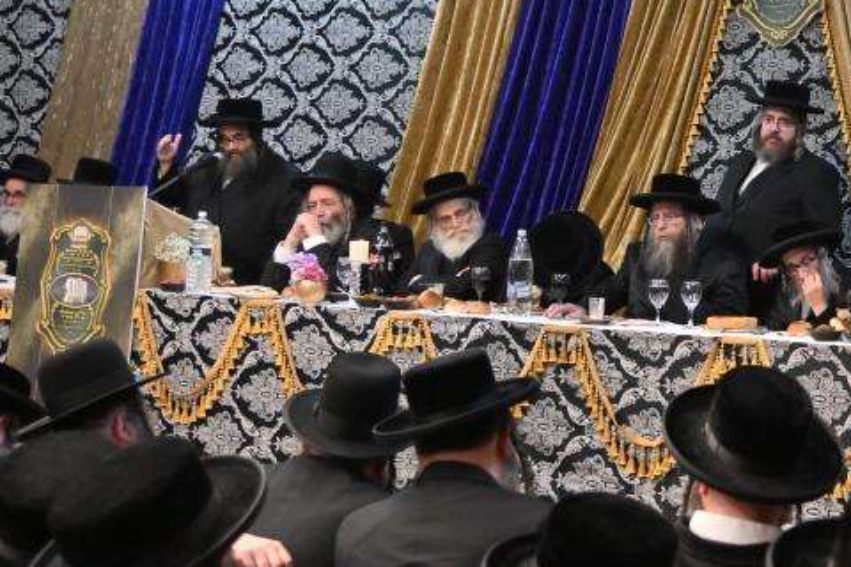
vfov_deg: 16.7
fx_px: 1915
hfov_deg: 24.0
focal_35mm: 81
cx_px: 837
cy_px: 84
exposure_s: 1/160
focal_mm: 38
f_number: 4
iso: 1250
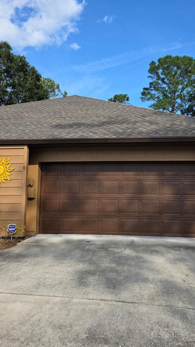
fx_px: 285
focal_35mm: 31
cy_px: 152
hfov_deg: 37.5
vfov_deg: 62.4
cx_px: 123
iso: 80
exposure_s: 1/4333
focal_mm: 6.3
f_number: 1.7
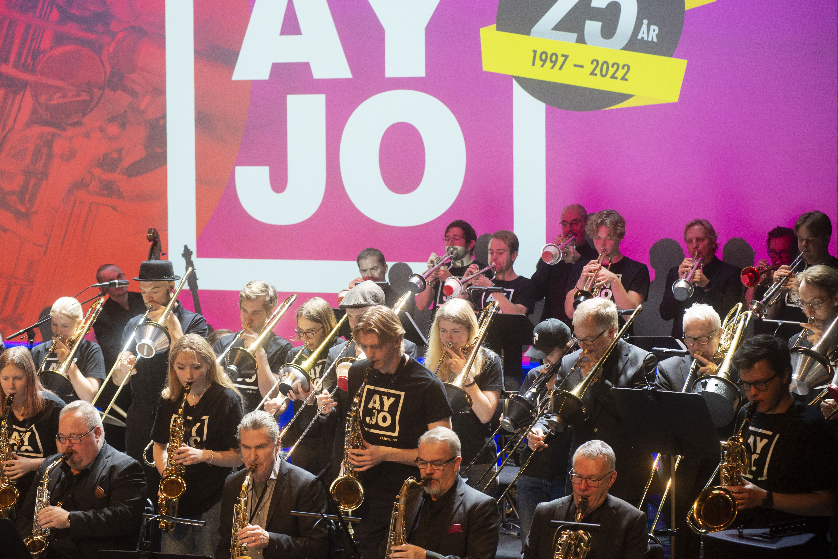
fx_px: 2142
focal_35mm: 92
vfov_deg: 14.9
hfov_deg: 22.1
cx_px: 419
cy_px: 280
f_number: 5
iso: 1600
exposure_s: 1/125
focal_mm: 92
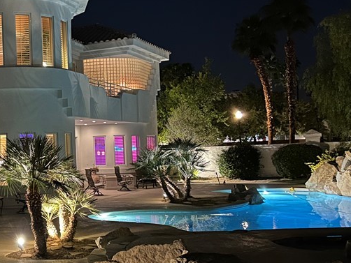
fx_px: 538
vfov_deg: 27.5
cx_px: 30
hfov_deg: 34.0
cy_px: 129
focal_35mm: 53
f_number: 1.5
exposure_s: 1/12
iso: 640
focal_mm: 5.7
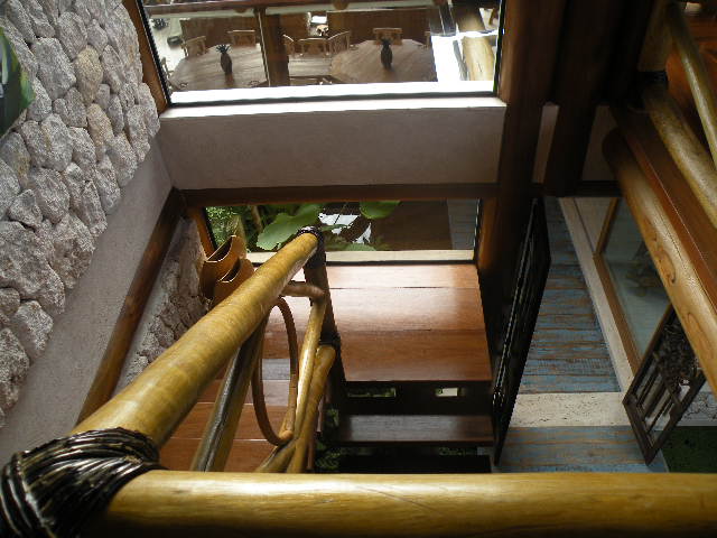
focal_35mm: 27
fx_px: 559
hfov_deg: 65.3
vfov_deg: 51.4
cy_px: 269
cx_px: 358
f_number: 3.2
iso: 64
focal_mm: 4.7
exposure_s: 1/106
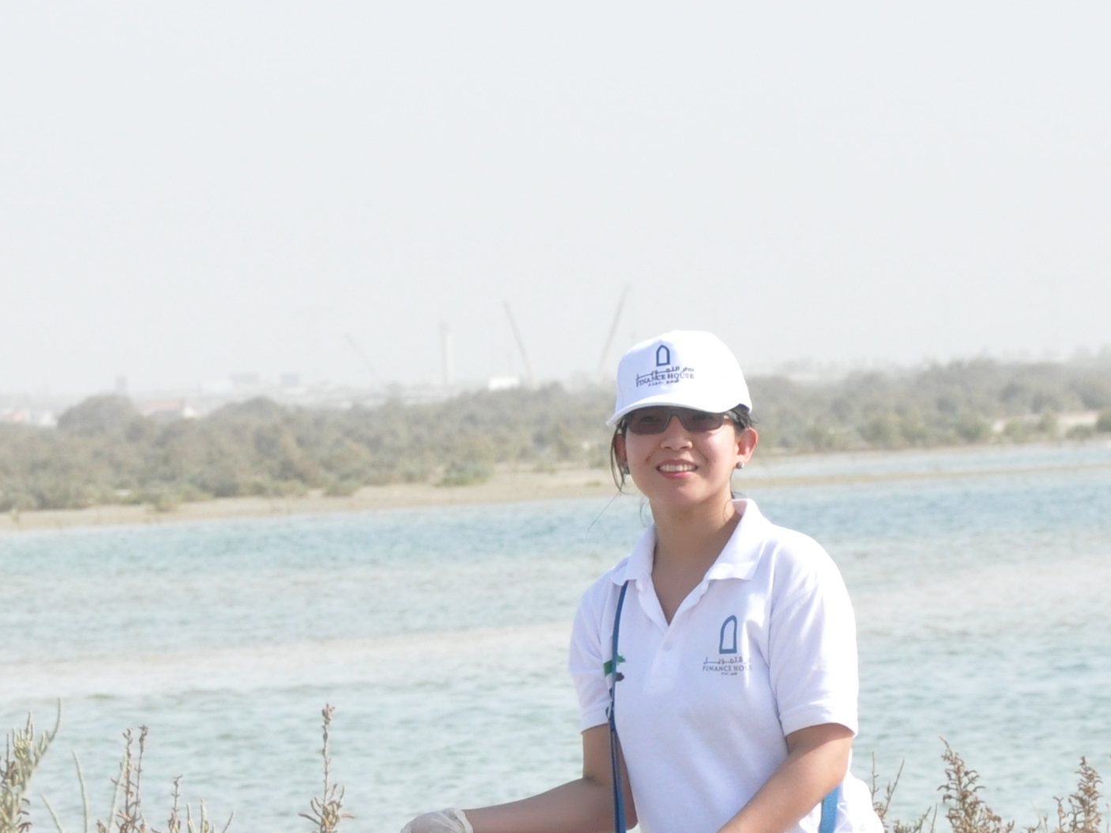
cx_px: 620
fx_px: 10605
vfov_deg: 4.5
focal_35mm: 330
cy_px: 690
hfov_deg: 6.0
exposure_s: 1/1000
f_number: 8
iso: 800
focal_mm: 75
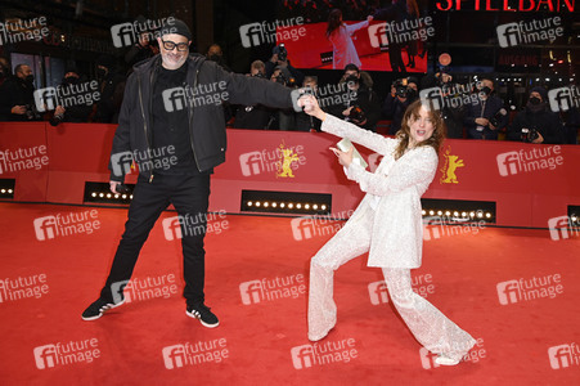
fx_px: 451
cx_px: 290
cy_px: 193
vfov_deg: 46.3
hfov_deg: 65.5
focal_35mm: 28
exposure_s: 1/200
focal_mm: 28
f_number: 5.6
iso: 800
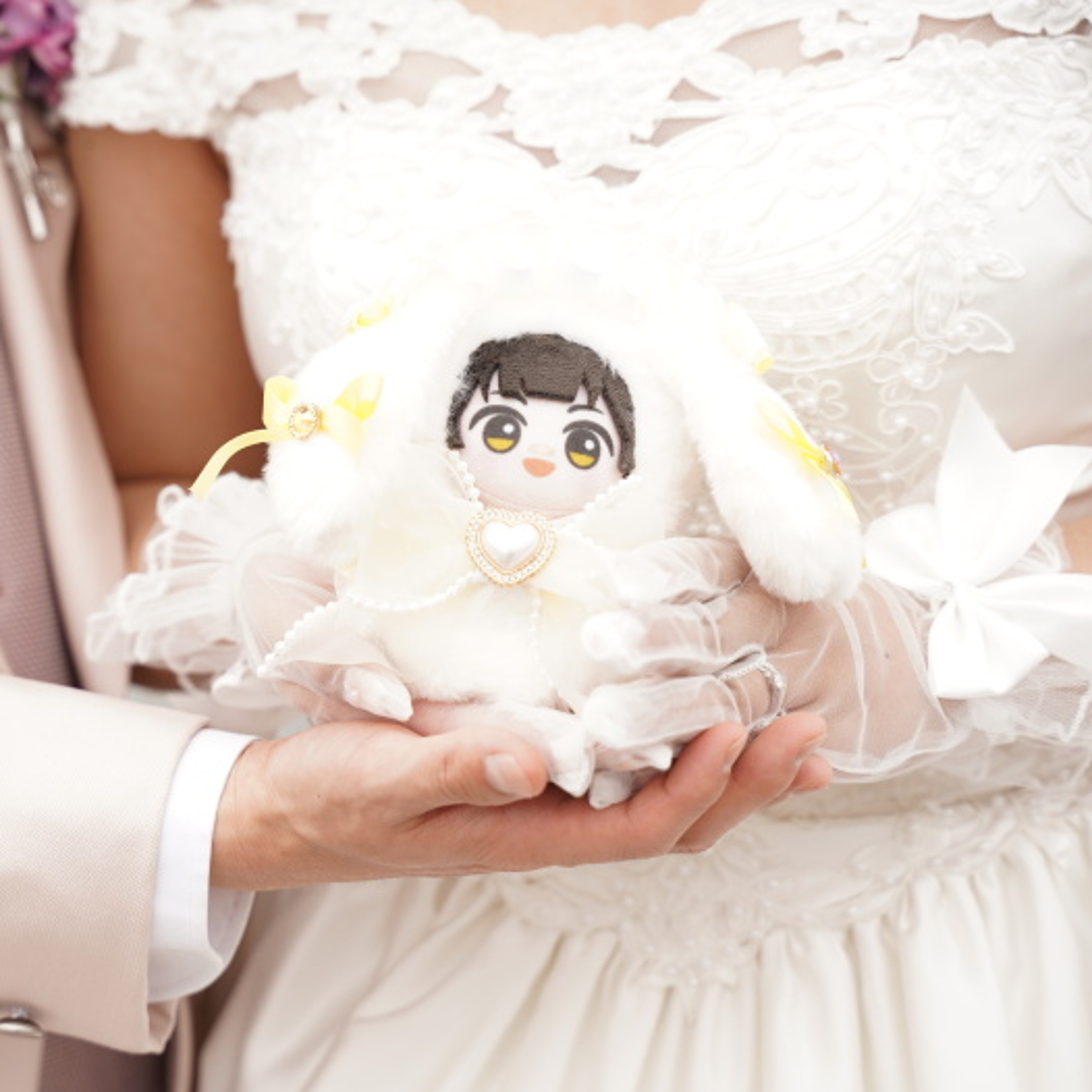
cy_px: 551
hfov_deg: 17.9
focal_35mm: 97
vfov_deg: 17.9
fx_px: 3462
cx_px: 363
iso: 160
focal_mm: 75
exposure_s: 1/500
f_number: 4
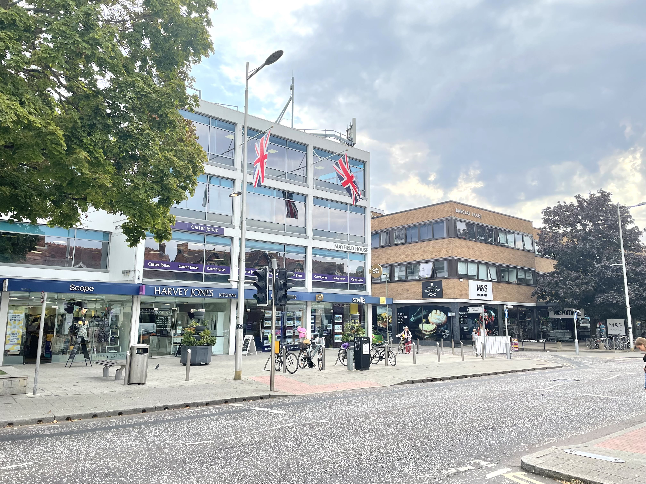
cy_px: 242
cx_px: 323
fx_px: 485
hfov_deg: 67.3
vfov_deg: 53.1
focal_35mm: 26
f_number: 1.6
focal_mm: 4.2
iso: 50
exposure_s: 1/1014
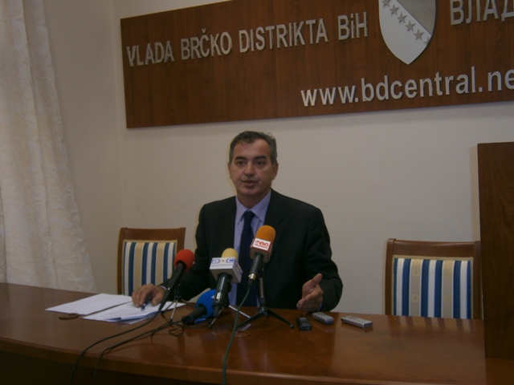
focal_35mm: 47
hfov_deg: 40.4
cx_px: 257
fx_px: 698
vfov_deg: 30.9
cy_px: 192
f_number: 3.4
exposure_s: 1/40
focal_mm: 8.3
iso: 80
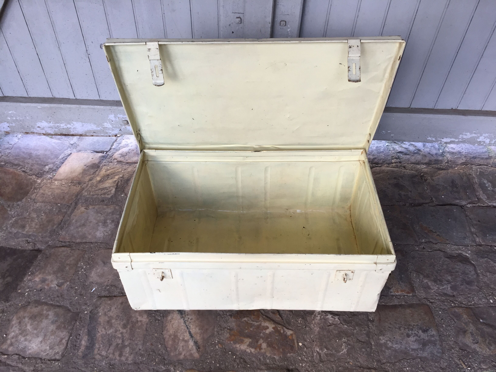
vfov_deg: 48.2
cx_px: 248
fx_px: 416
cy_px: 186
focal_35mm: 29
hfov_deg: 61.7
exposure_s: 1/100
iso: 50
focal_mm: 4.15
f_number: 2.2
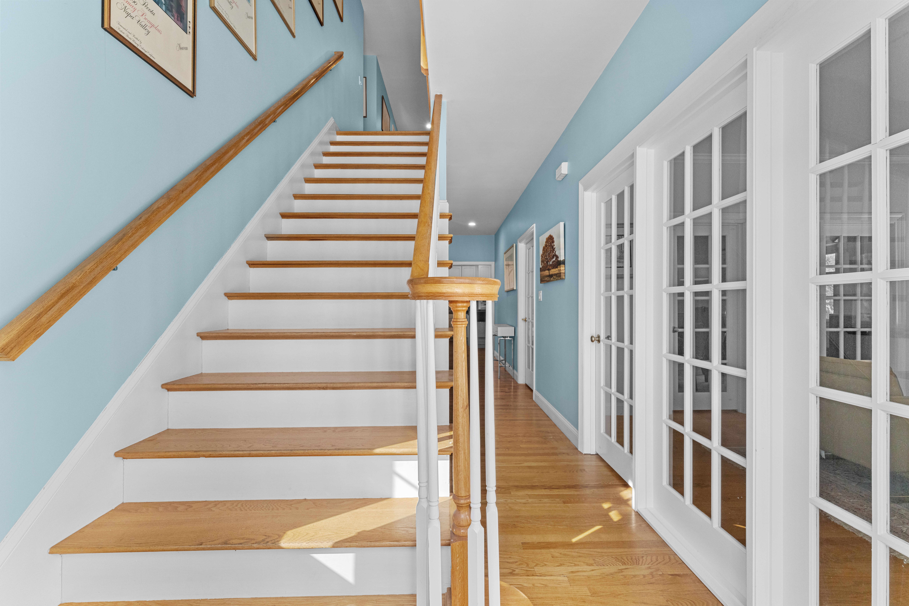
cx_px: 454
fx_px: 379
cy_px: 303
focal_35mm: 15
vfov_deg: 77.3
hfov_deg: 100.4
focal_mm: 15
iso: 1600
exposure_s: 1/60
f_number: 11
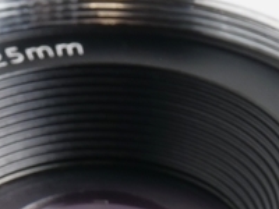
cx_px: 93
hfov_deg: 4.3
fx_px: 3683
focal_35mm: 457
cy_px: 412
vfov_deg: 3.2
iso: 200
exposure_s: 1/60
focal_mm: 38
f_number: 9
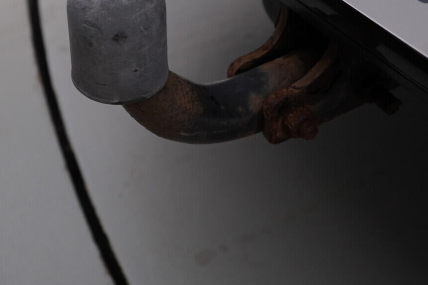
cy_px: 65
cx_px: 179
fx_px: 713
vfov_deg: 22.4
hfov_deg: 33.3
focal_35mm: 60
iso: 125
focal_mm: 24
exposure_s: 1/80
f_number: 4
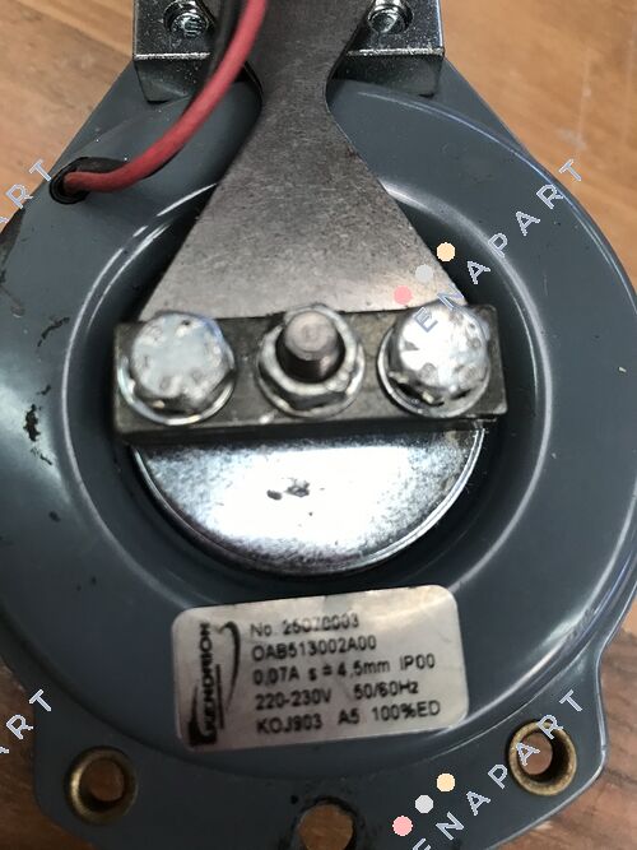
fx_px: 687
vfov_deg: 63.5
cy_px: 425
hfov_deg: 49.7
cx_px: 318
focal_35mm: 28
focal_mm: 3.99
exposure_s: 1/33
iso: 32
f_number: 1.8
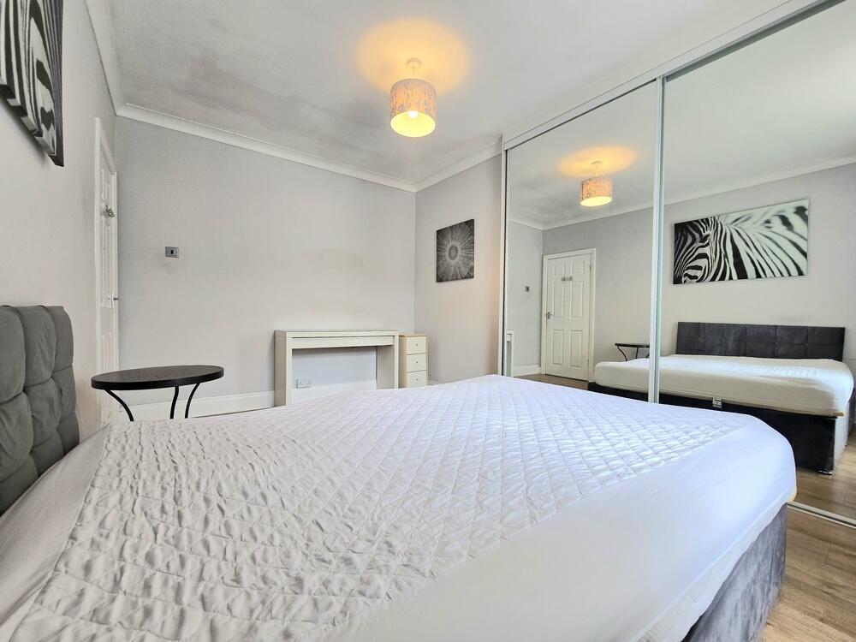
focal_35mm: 13
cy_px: 321
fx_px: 321
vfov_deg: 89.9
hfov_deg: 106.2
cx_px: 428
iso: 50
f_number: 2.2
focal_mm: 2.2
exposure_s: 1/50.3
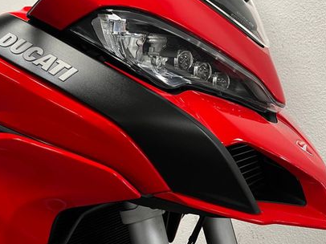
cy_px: 96
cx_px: 161
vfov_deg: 35.0
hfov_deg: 45.8
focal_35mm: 41
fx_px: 386
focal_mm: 5.1
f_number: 1.6
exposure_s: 1/50
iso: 100
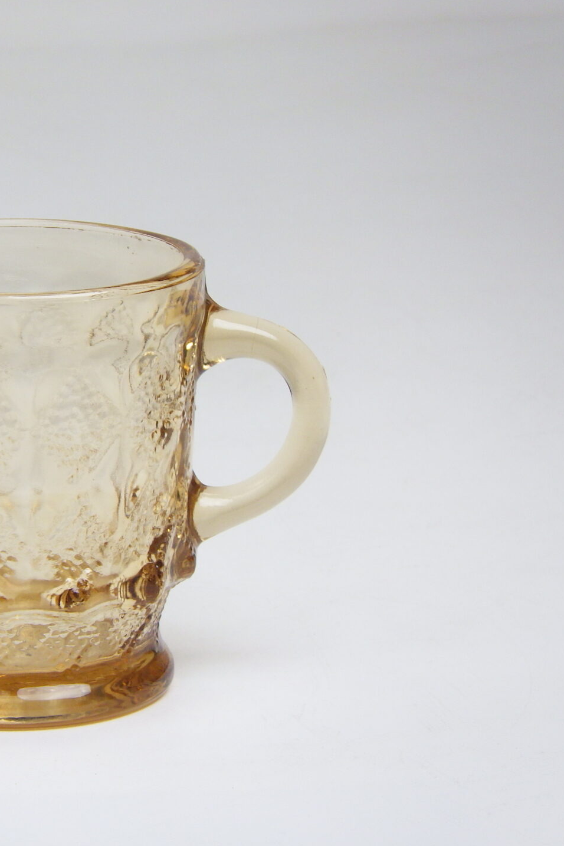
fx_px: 4582
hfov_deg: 7.0
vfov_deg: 10.5
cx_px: 24
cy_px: 422
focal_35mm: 195
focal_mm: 25
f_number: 5.5
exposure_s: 1/40
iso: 125
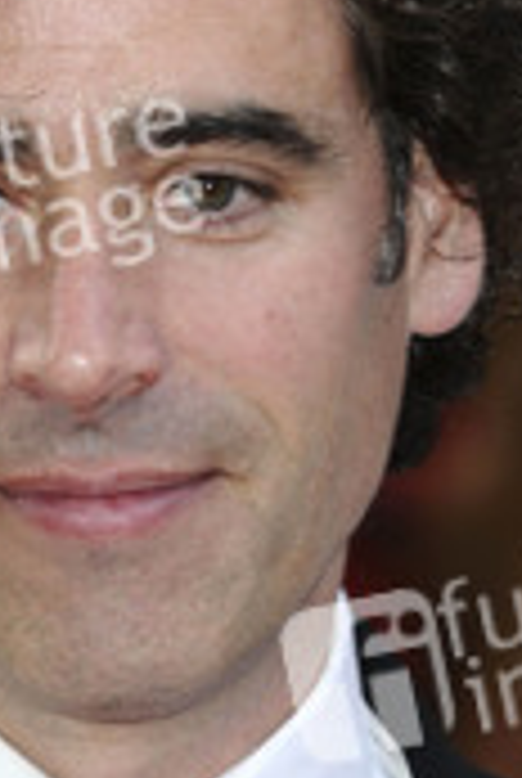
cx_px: 106
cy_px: 432
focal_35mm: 693
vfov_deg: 3.0
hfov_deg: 2.0
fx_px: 15012
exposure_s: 1/160
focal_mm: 200
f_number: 5
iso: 200
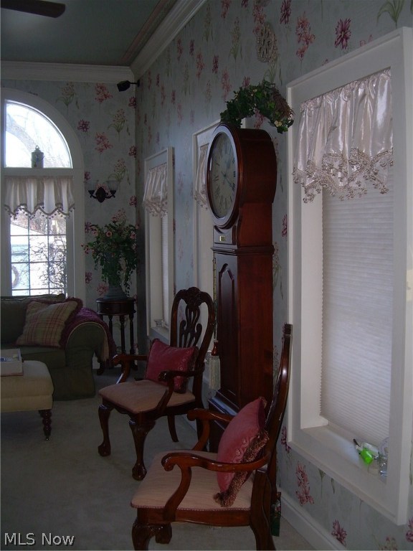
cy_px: 276
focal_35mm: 38
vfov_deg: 49.0
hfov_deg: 37.7
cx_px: 206
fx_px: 604
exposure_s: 1/60
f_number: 2.8
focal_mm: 6.3
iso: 50
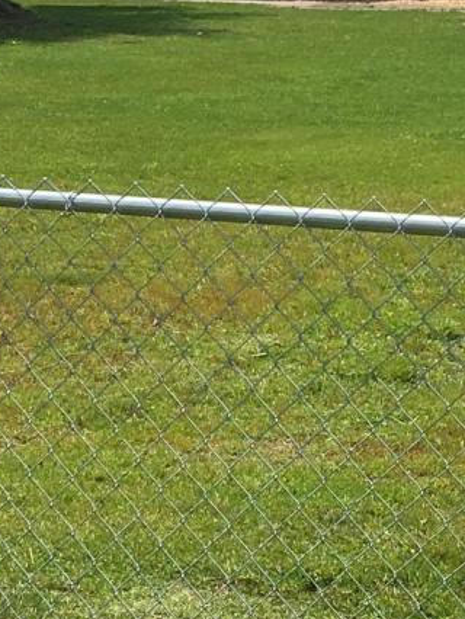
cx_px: 254
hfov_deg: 10.9
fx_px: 2433
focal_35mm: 136
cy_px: 325
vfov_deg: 14.5
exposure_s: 1/2079
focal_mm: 4.15
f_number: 2.2
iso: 25
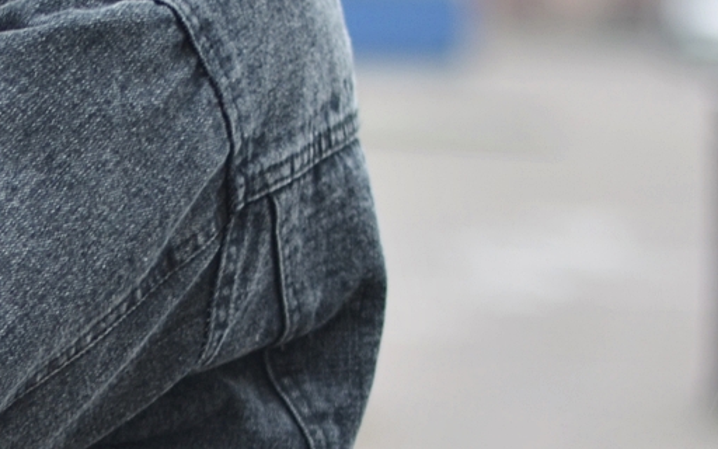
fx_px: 5831
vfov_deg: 4.4
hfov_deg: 7.0
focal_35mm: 298
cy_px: 579
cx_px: -184
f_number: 1.8
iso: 100
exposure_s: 1/160
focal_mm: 50
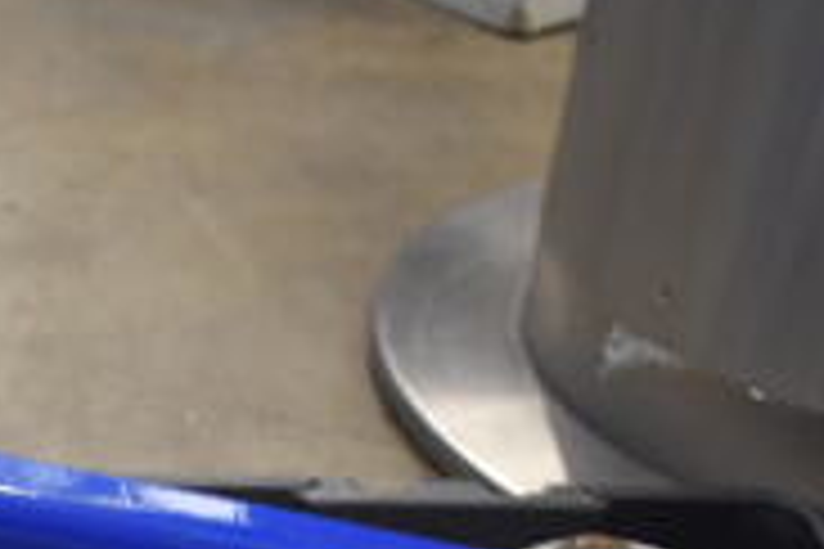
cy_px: 819
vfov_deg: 14.2
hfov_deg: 21.4
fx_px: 2060
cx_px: -104
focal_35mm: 90
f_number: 4
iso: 1100
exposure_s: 1/60
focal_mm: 18
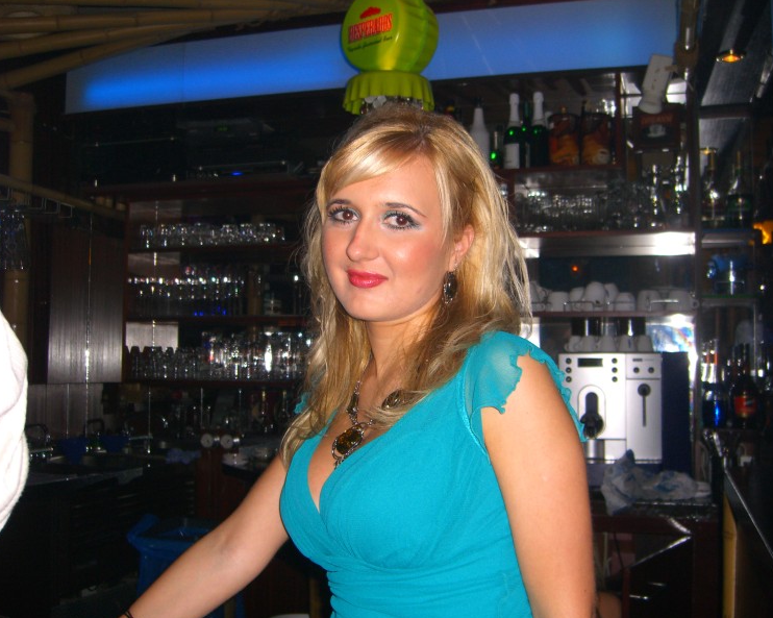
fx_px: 915
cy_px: 311
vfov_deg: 37.3
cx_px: 403
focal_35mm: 40
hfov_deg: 45.8
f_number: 2.8
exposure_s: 1/60
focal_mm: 7.9
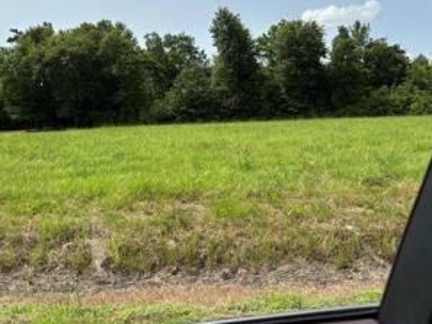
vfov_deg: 40.5
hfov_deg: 52.4
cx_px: 183
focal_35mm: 35
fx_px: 437
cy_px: 123
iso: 50
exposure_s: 1/3788
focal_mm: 5.96
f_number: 1.6
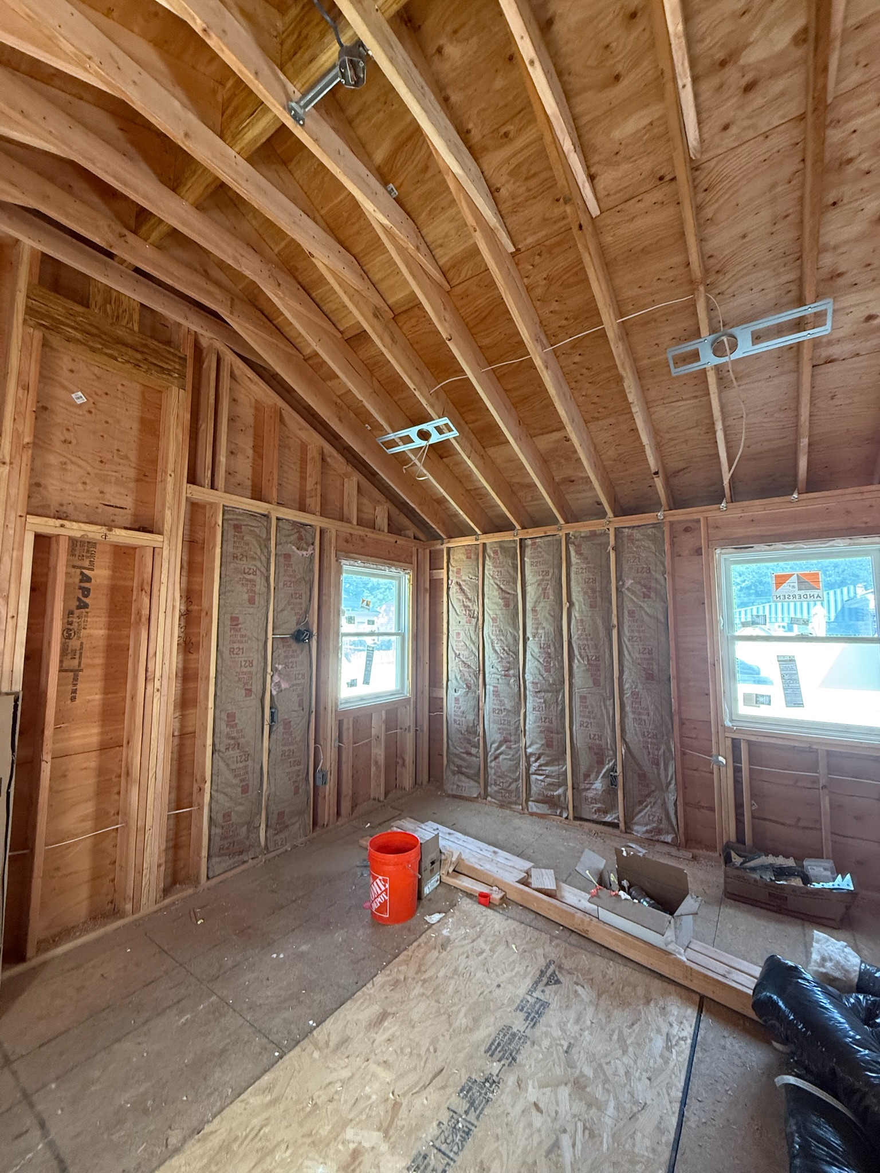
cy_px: 586
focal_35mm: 14
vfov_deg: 102.1
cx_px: 440
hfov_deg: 85.7
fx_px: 475
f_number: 2.2
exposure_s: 1/92
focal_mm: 2.22
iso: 320
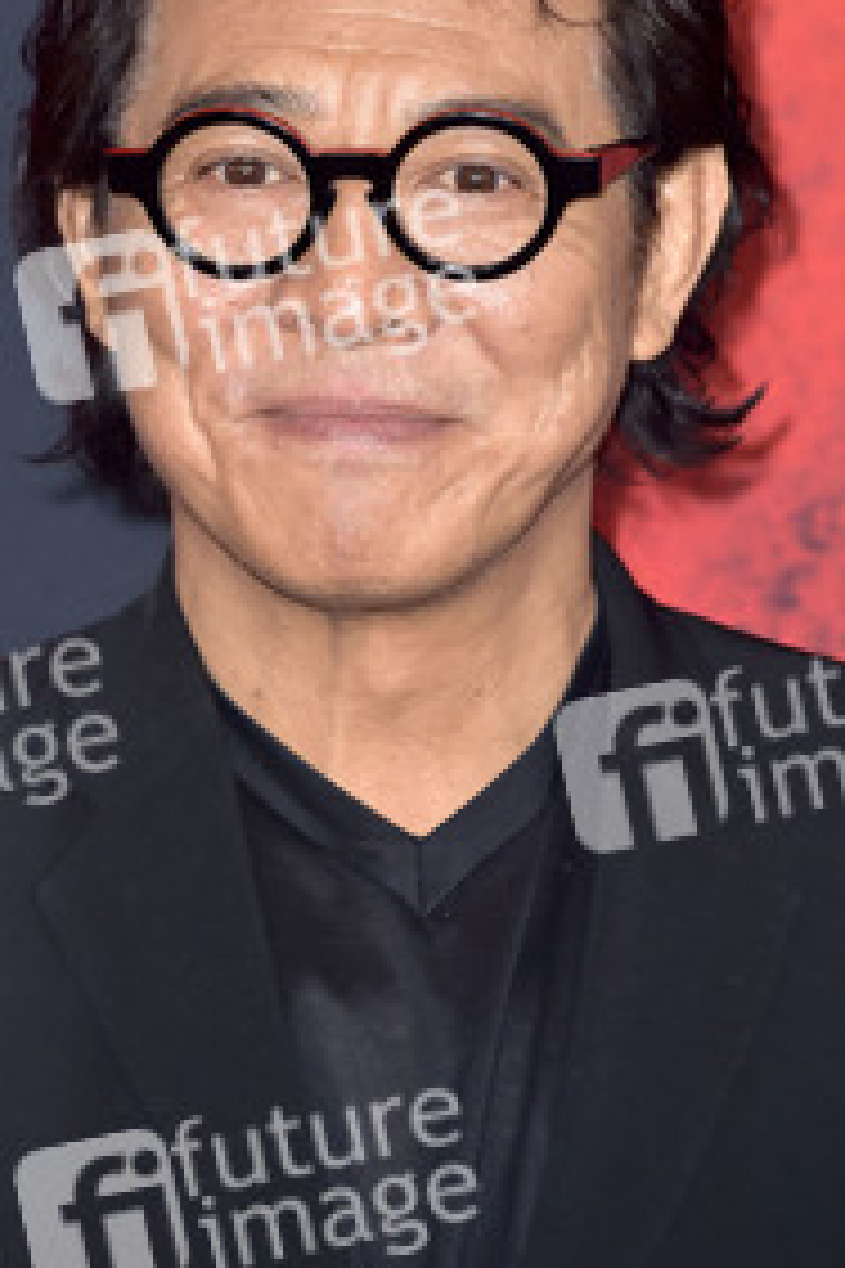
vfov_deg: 5.8
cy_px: 522
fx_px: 12498
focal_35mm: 355
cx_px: 380
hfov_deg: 3.9
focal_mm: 250
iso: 400
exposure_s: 1/250
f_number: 7.1
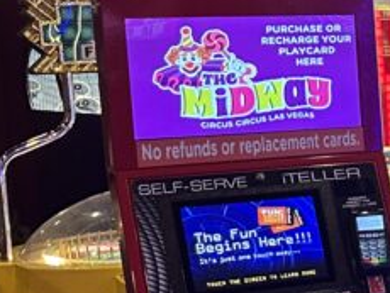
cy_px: 180
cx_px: 1007
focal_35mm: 125
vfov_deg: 11.9
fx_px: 1410
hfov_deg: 11.9
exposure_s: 1/60
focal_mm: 6.86
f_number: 1.78
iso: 160
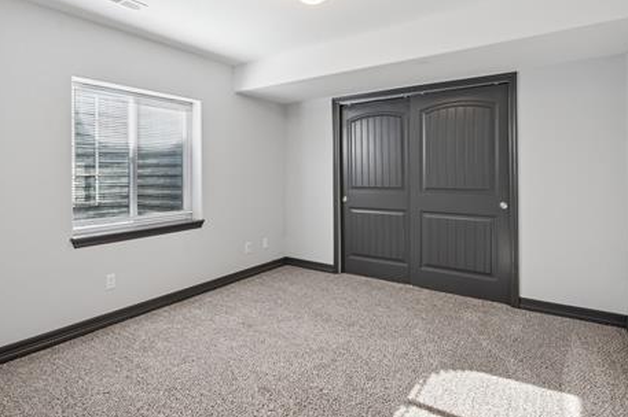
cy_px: 170
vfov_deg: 59.0
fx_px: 366
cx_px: 280
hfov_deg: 81.0
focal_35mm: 21
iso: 100
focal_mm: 15
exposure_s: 1/1.67
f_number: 11
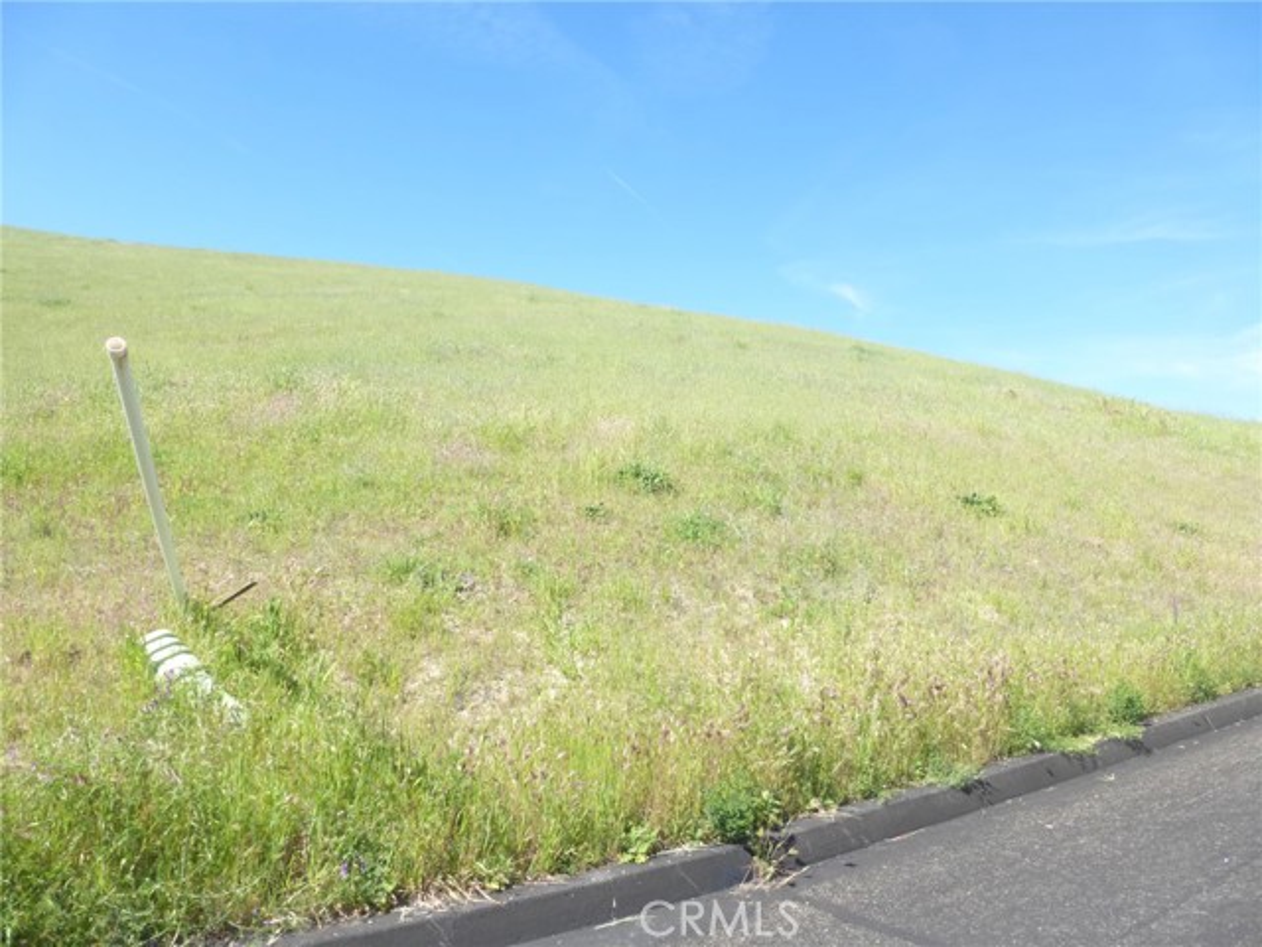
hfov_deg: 71.6
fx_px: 875
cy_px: 474
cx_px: 631
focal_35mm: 24
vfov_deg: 56.8
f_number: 4
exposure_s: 1/320
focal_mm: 4.3
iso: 100
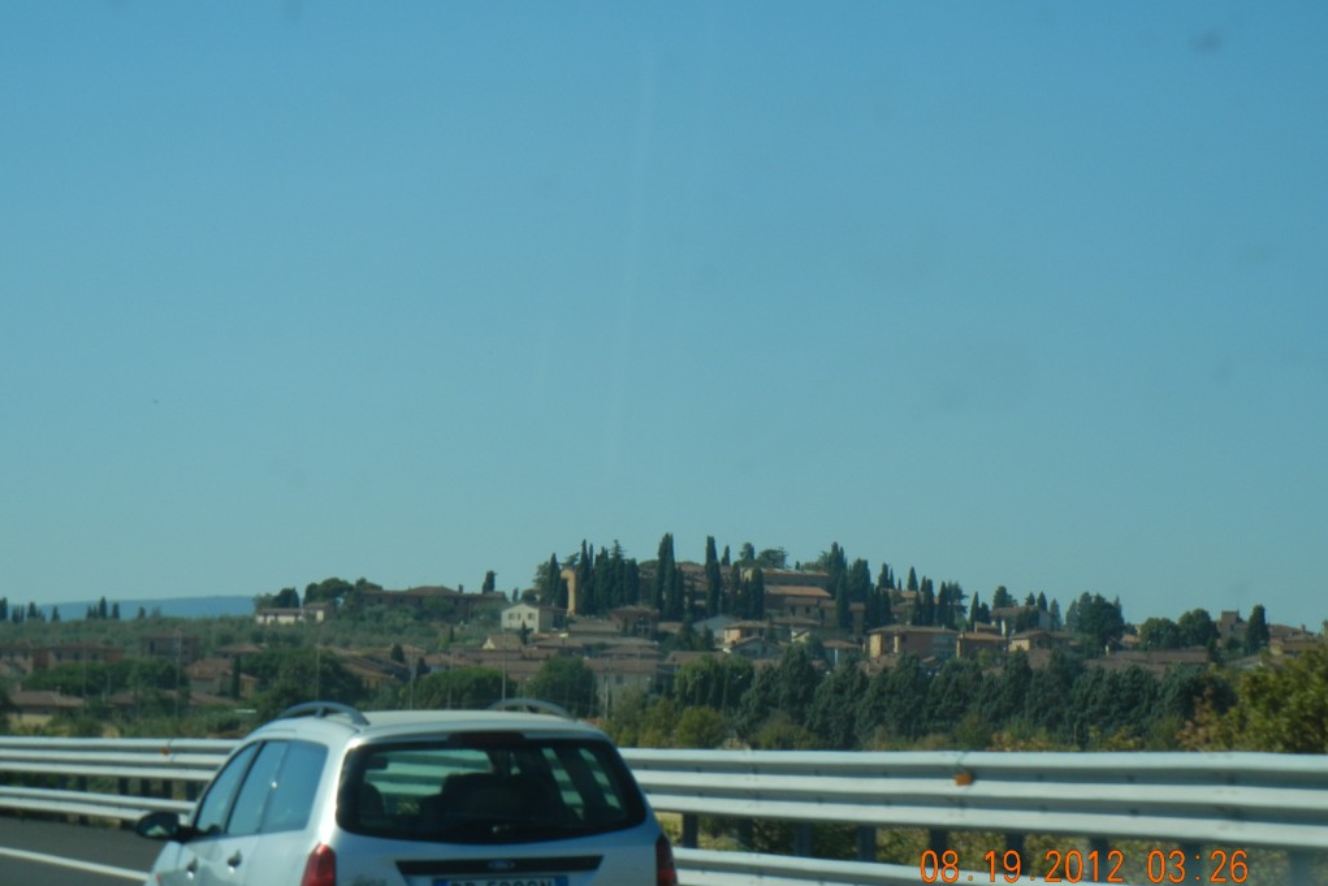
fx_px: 4464
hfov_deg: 16.9
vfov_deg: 11.3
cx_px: 663
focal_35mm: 121
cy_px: 471
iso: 160
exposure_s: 1/292
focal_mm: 20.9
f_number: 9.2
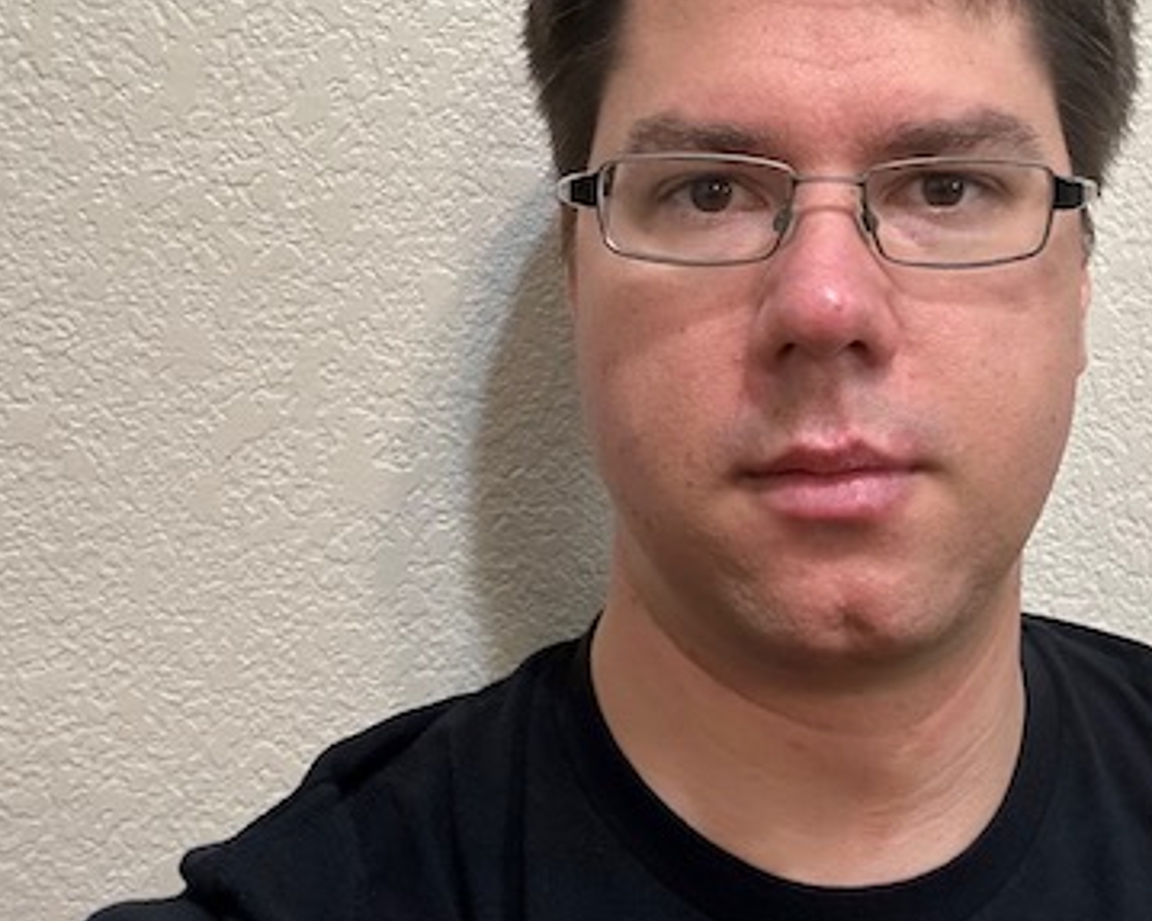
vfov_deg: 29.7
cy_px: 212
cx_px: 786
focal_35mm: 50
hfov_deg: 36.9
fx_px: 1704
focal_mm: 2.69
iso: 250
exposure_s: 1/60
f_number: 1.9
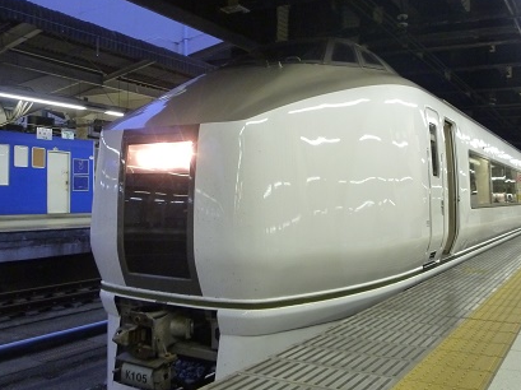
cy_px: 215
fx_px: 526
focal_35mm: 35
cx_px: 317
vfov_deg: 40.6
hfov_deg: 52.2
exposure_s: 1/30
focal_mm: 4.8
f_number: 2.9
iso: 320
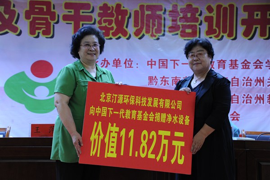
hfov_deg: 26.0
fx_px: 585
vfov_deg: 17.5
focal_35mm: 78
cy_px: 90
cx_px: 135
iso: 3200
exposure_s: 1/50
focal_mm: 78
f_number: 5.6
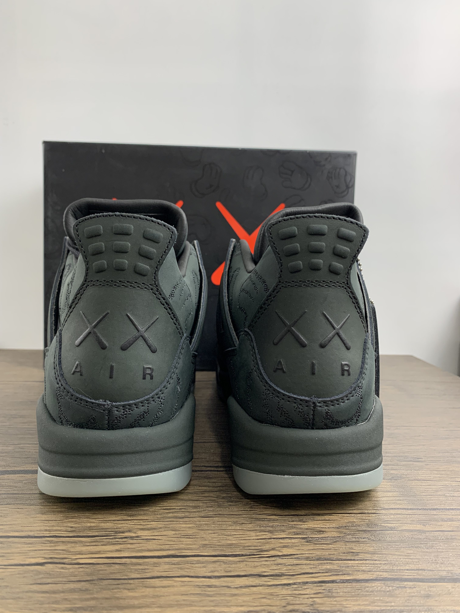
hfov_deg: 53.1
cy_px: 306
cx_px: 230
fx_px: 461
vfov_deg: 67.3
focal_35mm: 26
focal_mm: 4.25
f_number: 1.8
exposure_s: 1/114
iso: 100
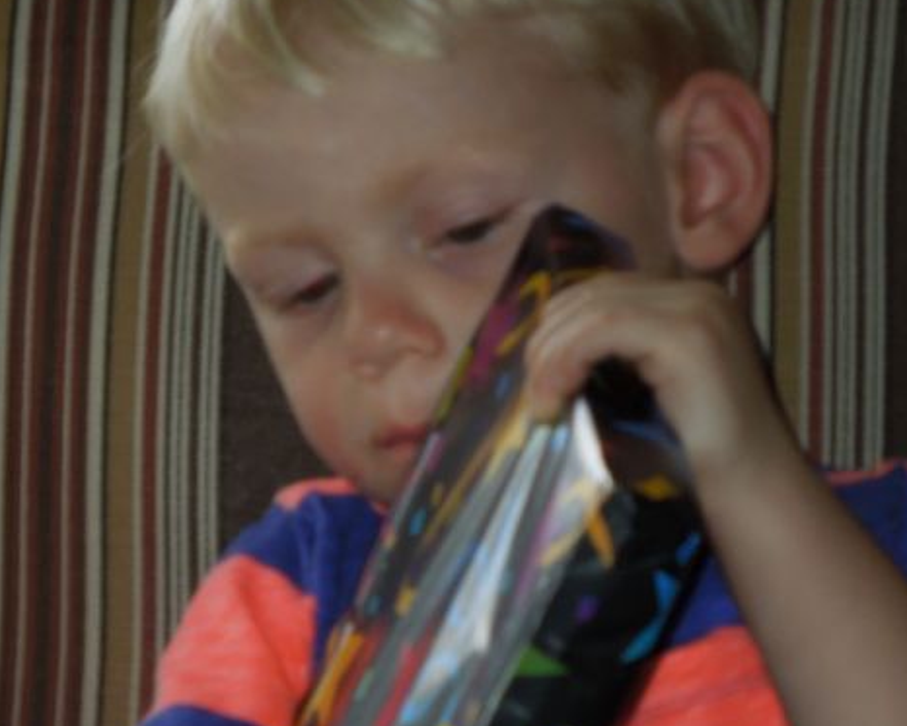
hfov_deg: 6.8
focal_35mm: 285
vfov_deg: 5.4
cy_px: 494
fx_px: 7652
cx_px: 457
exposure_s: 1/60
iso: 200
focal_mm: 30.6
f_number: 5
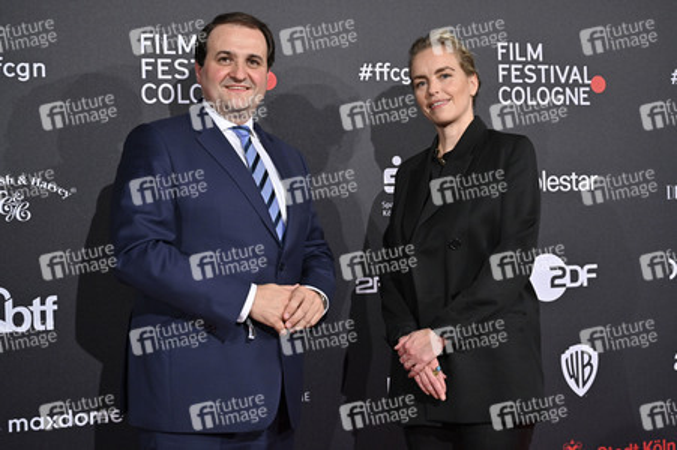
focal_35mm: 47
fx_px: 883
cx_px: 338
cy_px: 225
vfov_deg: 28.6
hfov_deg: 41.9
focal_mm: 47
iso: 1000
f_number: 4
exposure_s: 1/200
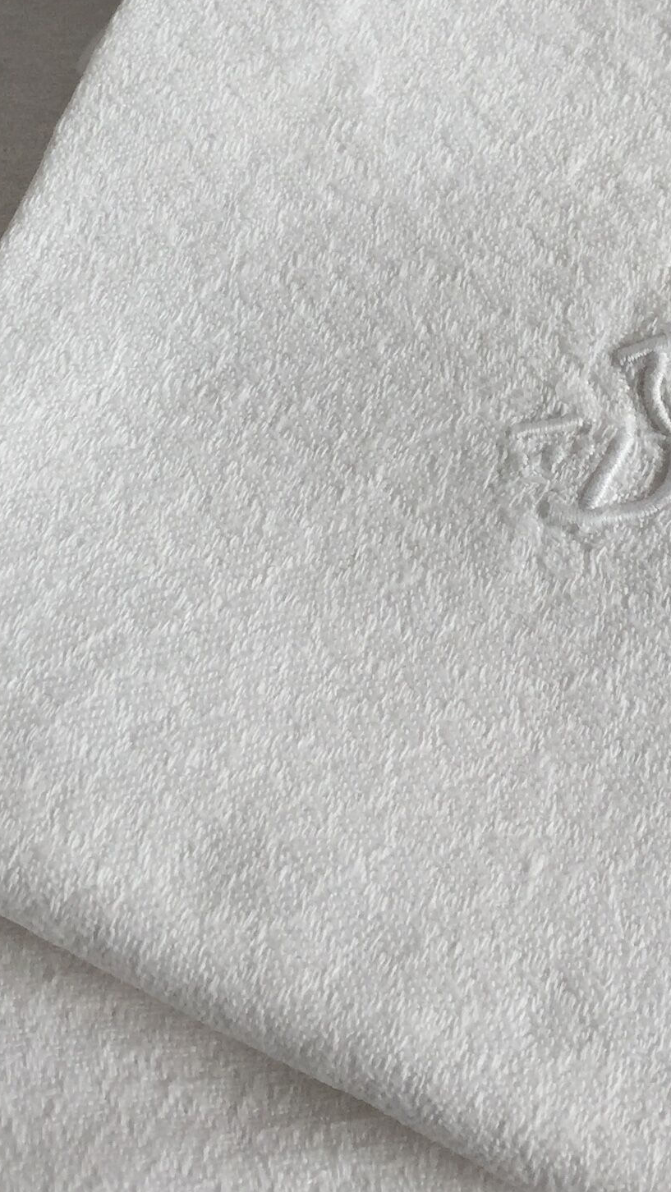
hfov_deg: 17.0
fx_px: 2245
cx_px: 286
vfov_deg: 27.6
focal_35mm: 71
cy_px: -62
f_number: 2.2
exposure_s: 1/289
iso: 32
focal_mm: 4.15
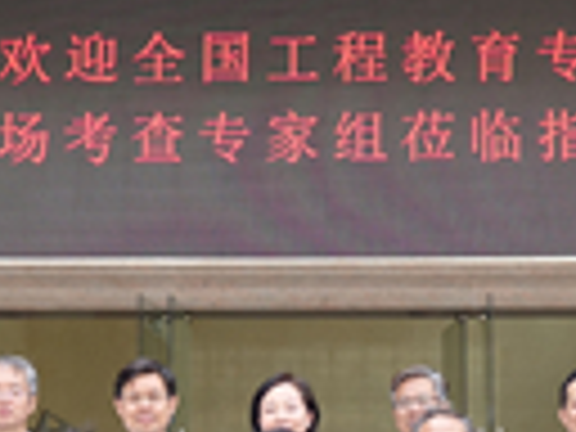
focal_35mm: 109
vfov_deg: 13.5
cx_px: 292
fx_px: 1814
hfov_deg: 18.0
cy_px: 394
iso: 100
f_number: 2.8
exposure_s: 1/200
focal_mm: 10.7
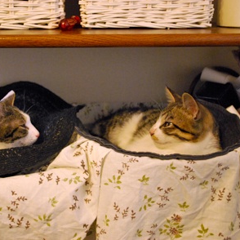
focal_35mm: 57
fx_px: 444
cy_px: 119
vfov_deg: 30.2
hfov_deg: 30.1
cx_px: 87
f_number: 4.8
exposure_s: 1/25
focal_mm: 29
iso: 1600
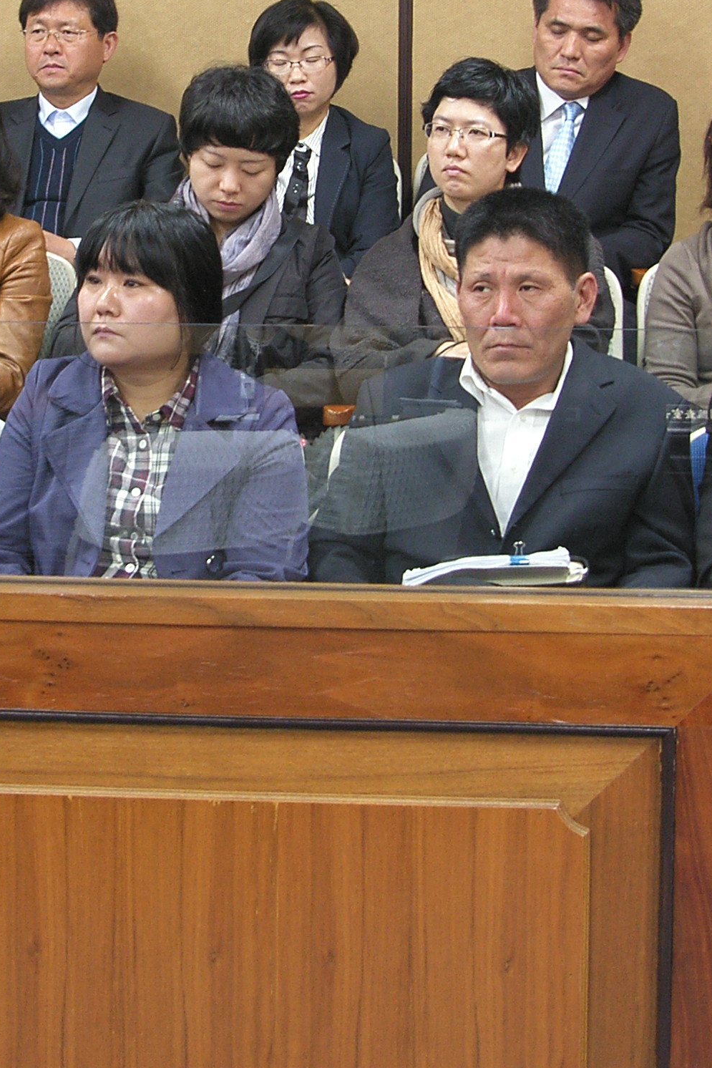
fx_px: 2699
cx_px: 196
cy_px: 266
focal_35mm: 91
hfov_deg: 15.0
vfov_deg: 22.2
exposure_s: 1/10
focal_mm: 10.3
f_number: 2.5
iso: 100
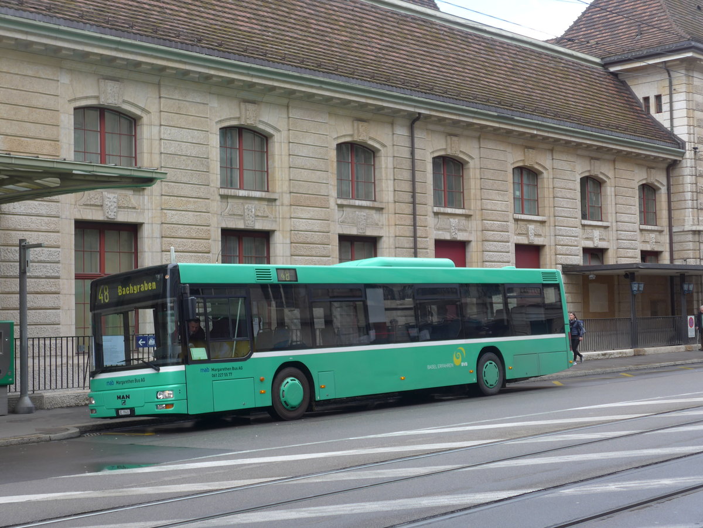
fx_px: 1117
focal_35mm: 55
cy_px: 264
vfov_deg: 26.6
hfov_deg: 34.9
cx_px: 352
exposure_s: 1/160
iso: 80
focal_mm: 11.3
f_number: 3.4
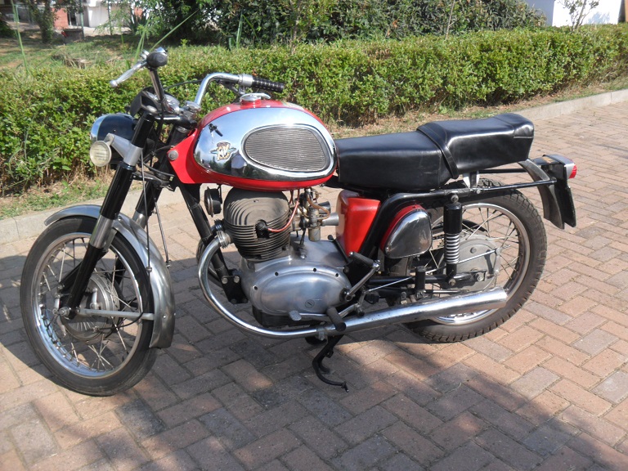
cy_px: 236
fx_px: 635
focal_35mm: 35
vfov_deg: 40.7
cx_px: 314
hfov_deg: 52.6
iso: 80
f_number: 7.6
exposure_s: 1/180
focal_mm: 6.3
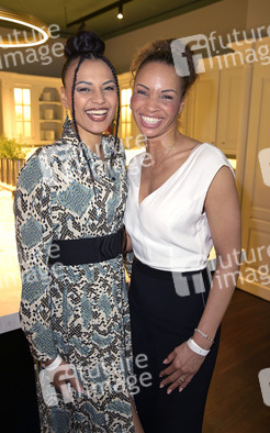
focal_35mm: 31
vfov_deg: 61.2
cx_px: 127
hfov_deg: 40.6
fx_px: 365
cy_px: 215
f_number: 4
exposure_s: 1/50
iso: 2000
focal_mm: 30
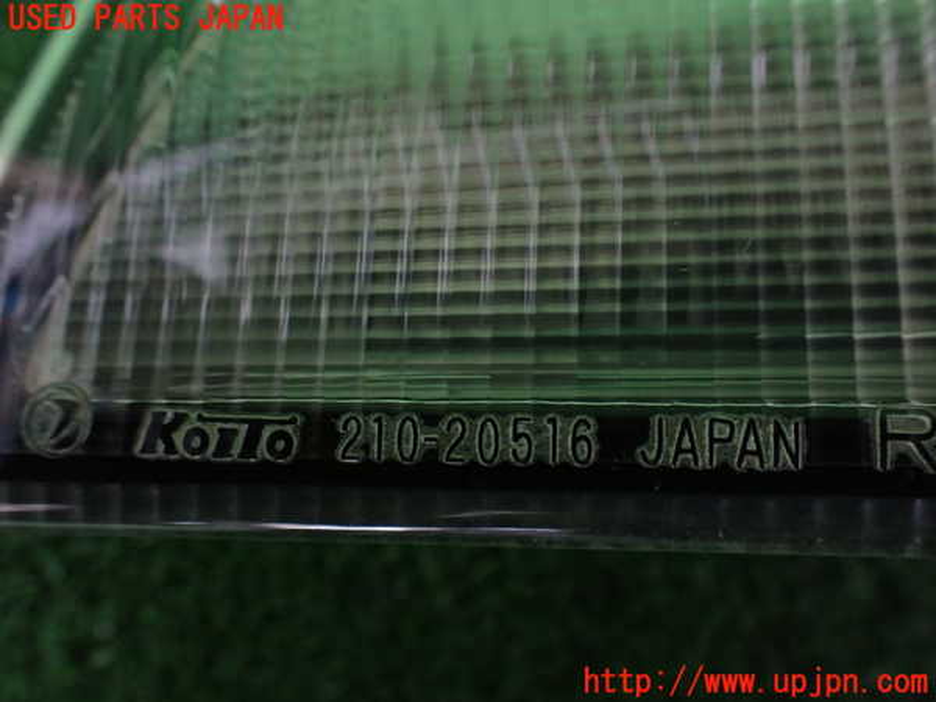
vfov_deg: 46.8
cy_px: 351
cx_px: 468
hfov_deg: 60.0
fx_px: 811
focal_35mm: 30
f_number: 2.3
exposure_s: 1/80
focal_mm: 5.4
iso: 800
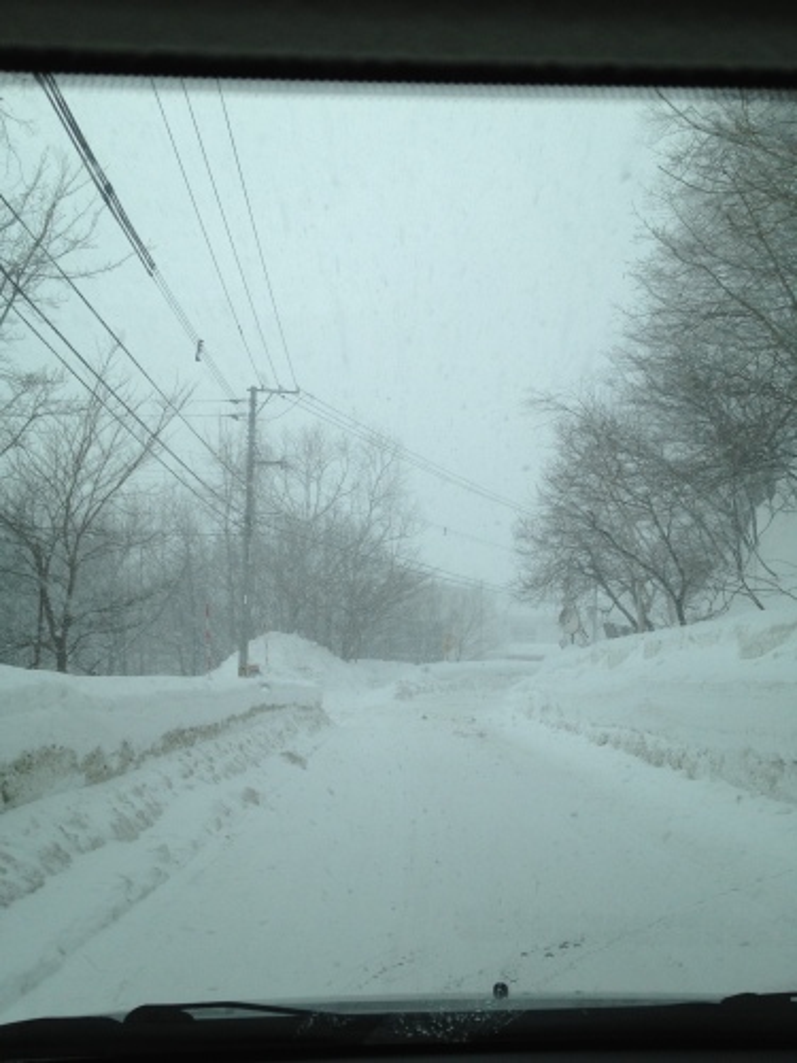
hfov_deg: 40.7
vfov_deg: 52.6
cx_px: 398
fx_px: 1074
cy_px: 532
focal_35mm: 35
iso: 50
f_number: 2.4
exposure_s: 1/502
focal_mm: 4.28
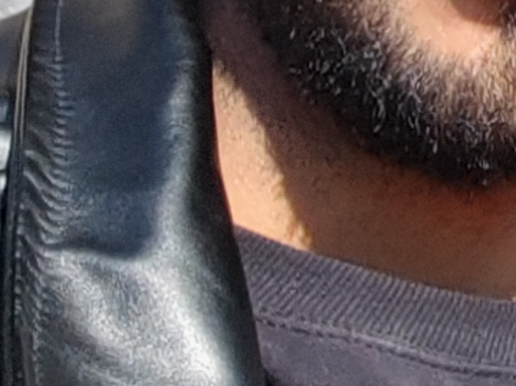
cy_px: -496
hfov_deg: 12.2
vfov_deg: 10.6
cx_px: 1306
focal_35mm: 122
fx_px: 1818
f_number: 2.45
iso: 50
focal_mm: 3.26
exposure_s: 1/1208
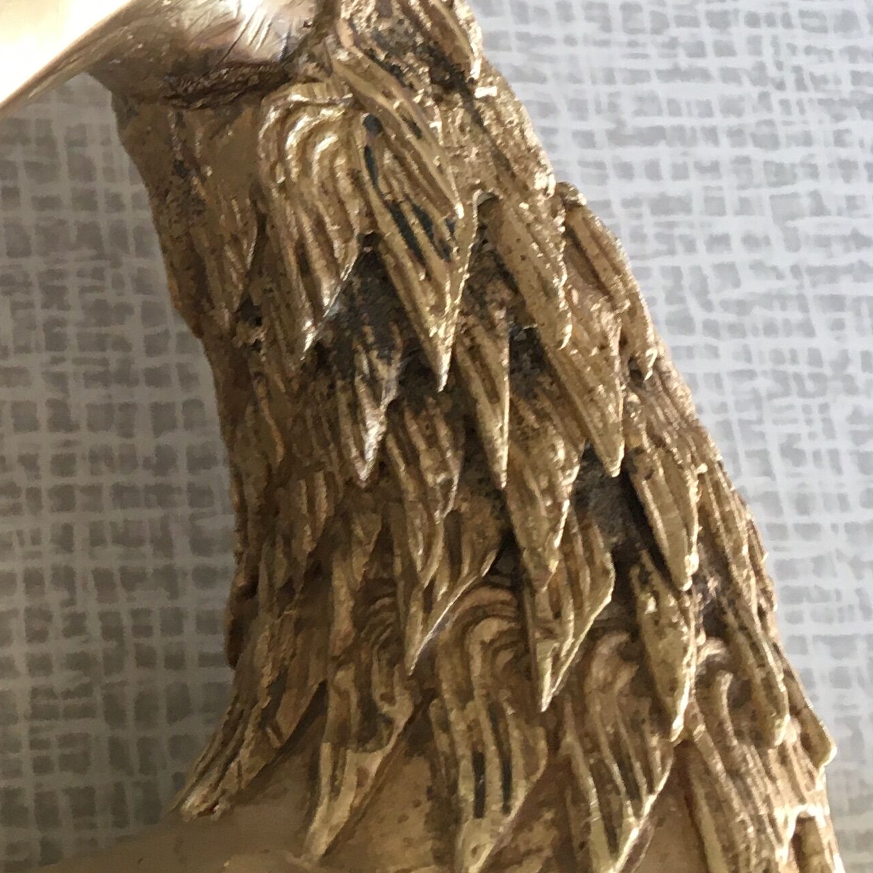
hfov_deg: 20.7
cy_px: -39
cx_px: -78
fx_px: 2283
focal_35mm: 80
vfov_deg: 20.8
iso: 40
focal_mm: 4.15
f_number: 2.2
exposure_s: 1/33
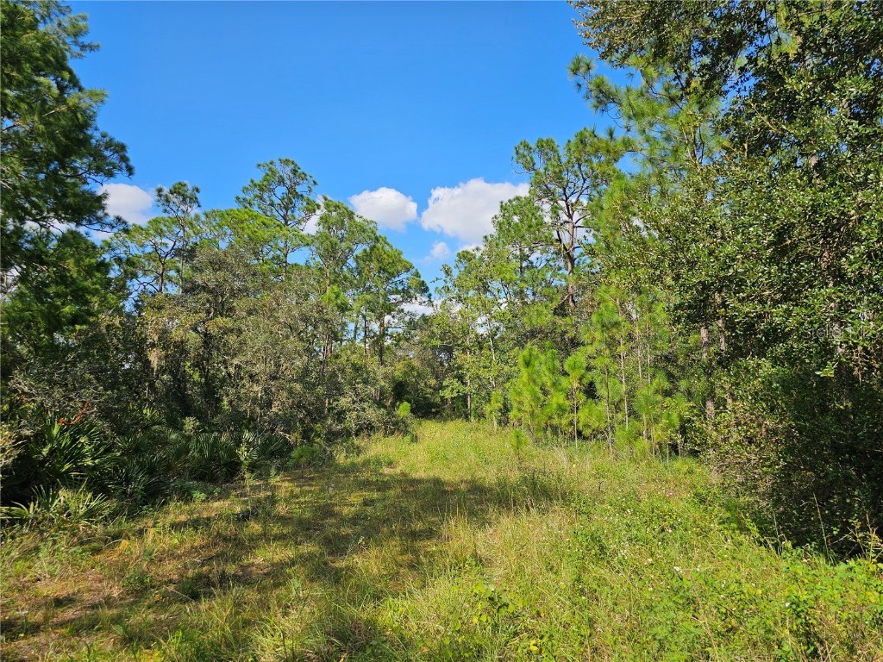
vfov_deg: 58.9
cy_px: 331
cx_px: 442
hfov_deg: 73.9
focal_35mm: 23
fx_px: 587
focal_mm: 6.3
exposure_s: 1/657
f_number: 1.7
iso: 10
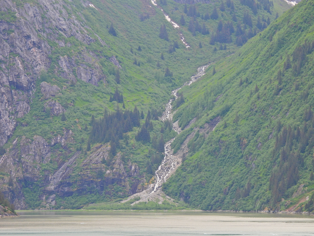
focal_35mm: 185
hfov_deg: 10.7
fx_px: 1678
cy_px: 118
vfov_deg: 8.0
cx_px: 157
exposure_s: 1/160
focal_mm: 33
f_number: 4.5
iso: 100
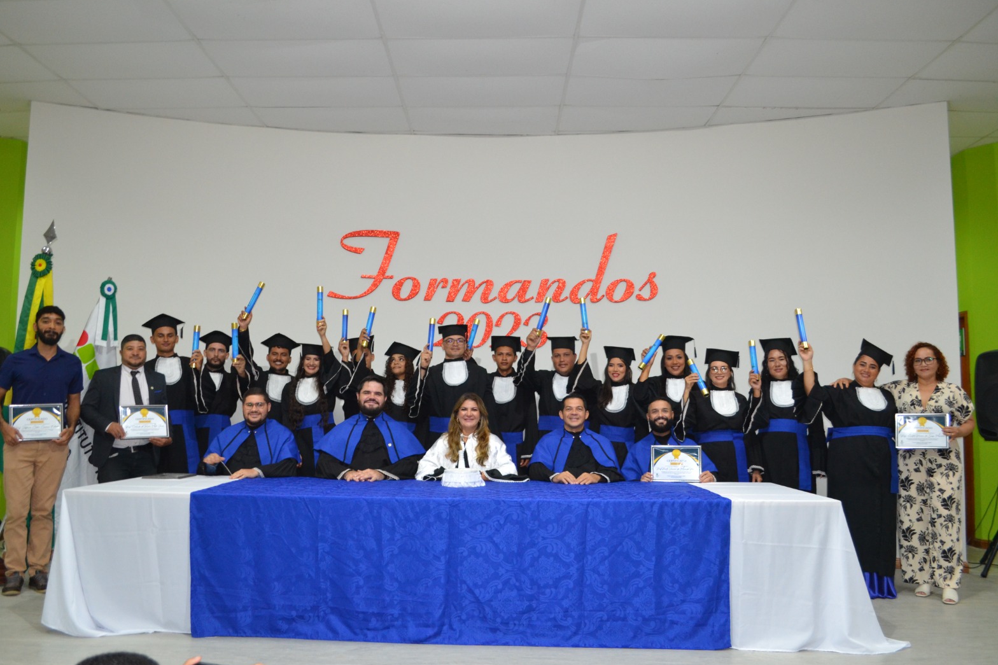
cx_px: 485
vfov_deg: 42.3
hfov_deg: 60.3
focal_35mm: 31
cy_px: 328
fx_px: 859
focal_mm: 20
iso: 1250
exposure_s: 1/60
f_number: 3.8
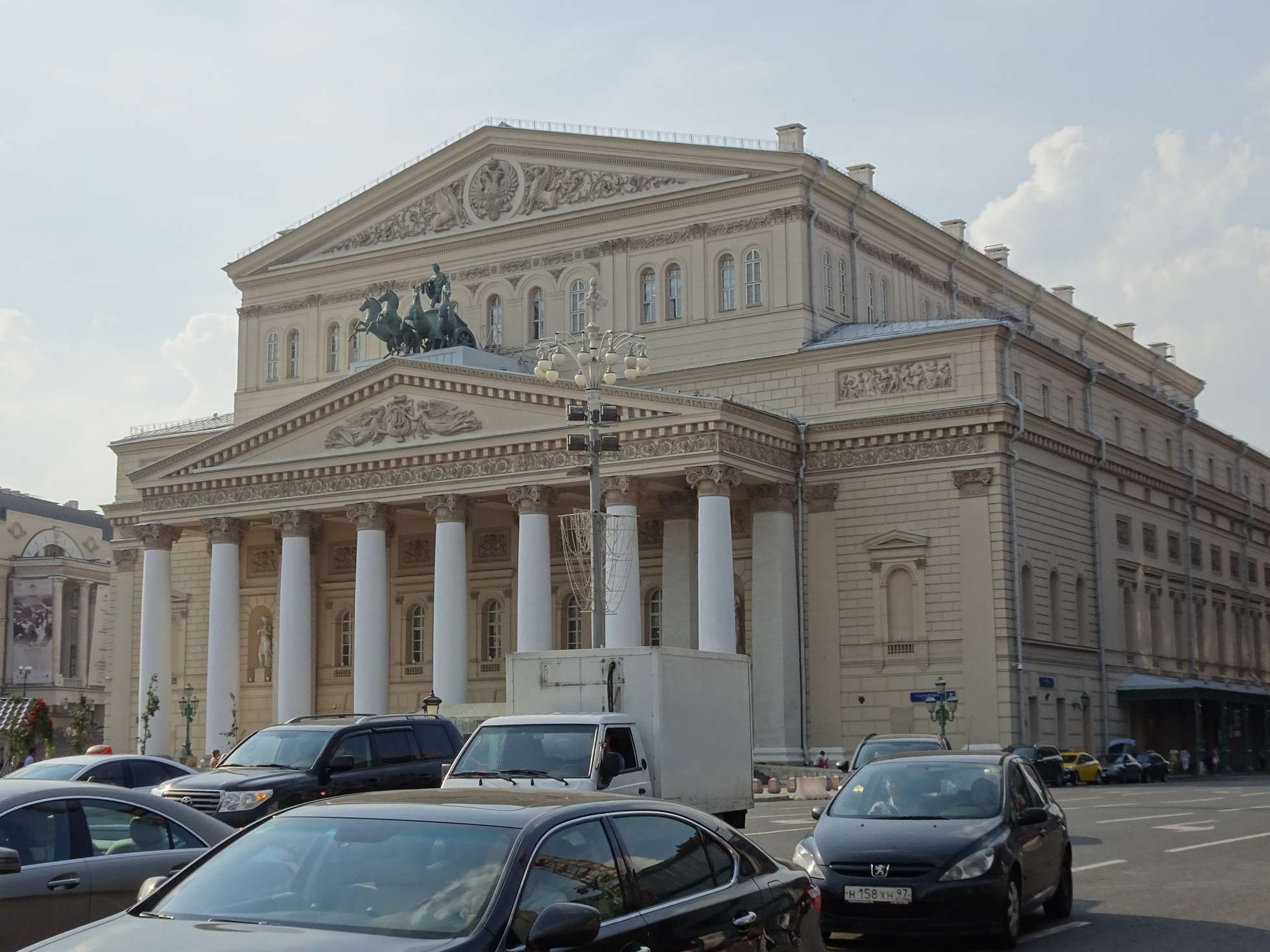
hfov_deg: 38.2
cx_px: 635
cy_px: 476
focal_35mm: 50
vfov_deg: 29.1
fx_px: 1835
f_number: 5
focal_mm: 8.51
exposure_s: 1/400
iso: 80
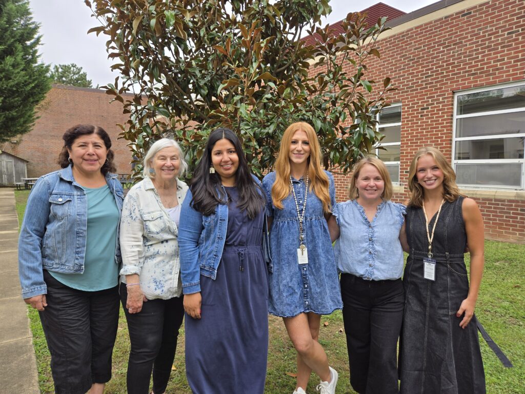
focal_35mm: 23
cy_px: 197
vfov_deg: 58.9
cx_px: 262
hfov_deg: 73.9
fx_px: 349
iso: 25
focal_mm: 5.4
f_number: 1.8
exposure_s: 1/449
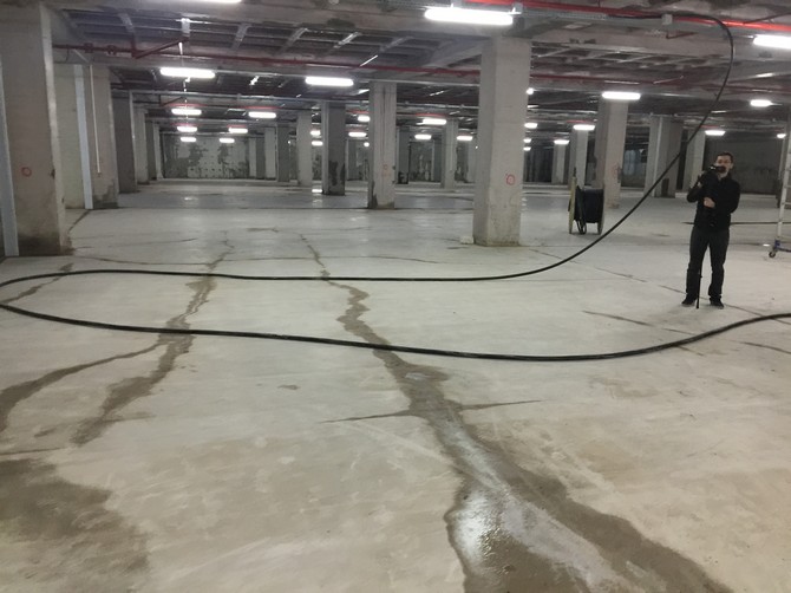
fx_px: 662
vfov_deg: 48.2
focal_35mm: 29
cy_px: 296
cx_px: 396
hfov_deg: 61.7
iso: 160
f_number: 2.2
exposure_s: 1/17
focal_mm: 4.15
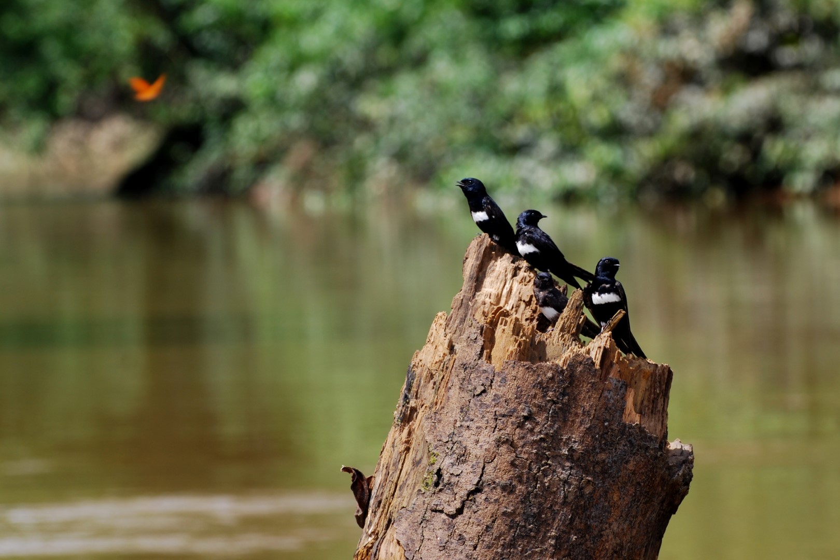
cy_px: 280
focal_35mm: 248
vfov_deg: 5.6
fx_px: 5775
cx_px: 420
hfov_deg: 8.3
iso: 100
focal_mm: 165
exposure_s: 1/200
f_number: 7.1
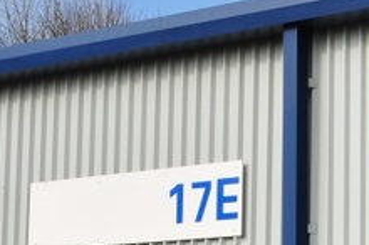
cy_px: 264
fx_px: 1228
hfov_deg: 15.9
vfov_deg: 11.2
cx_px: 520
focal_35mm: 120
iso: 320
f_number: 13
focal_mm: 22
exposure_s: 1/80
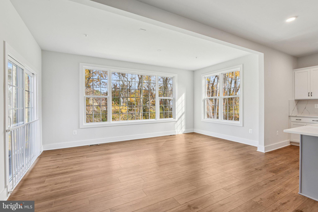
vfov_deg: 73.8
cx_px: 159
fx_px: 141
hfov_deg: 96.7
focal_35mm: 16
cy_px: 106
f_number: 8
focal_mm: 16
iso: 400
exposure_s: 1/60
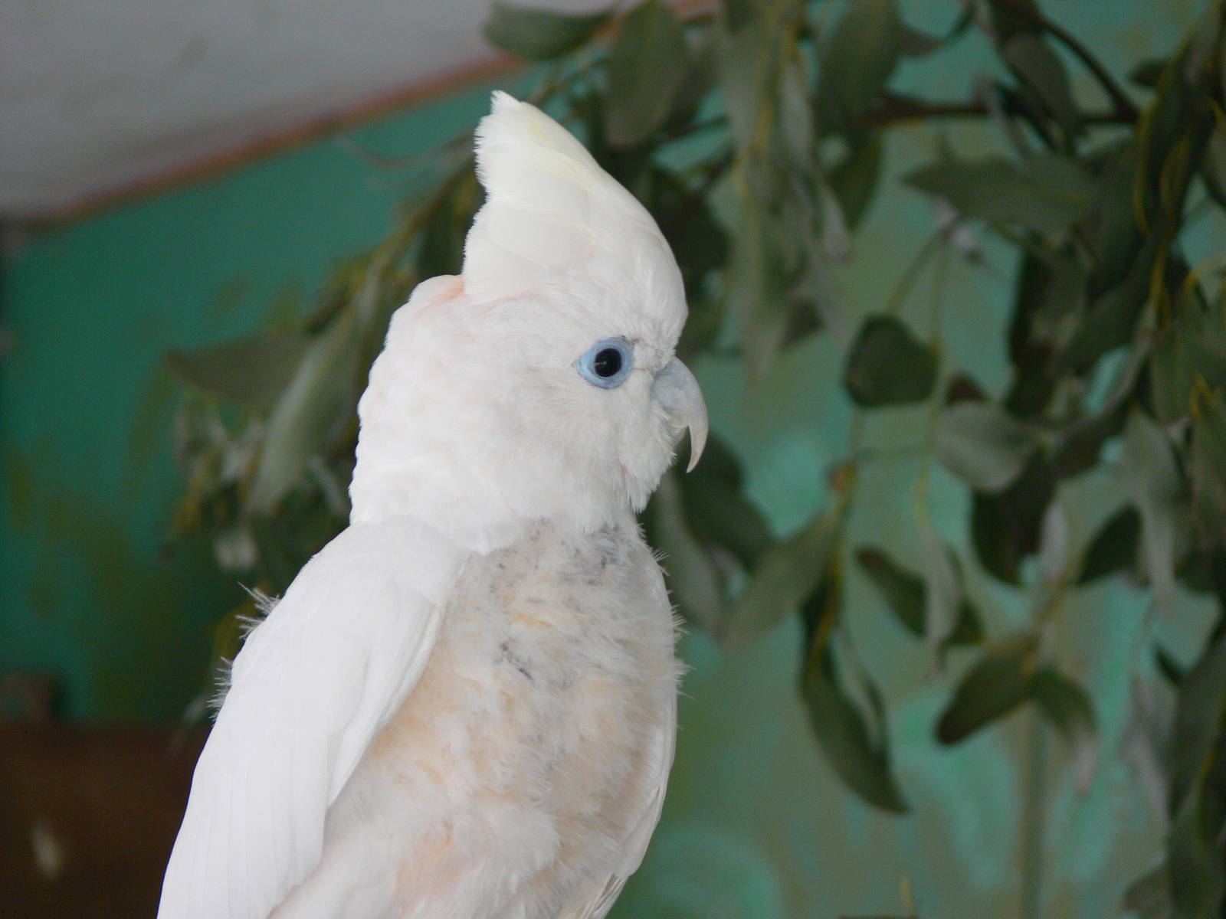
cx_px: 613
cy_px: 460
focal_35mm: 420
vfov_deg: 3.5
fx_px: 14875
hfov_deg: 4.7
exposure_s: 1/30
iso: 100
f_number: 3.7
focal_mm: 88.8
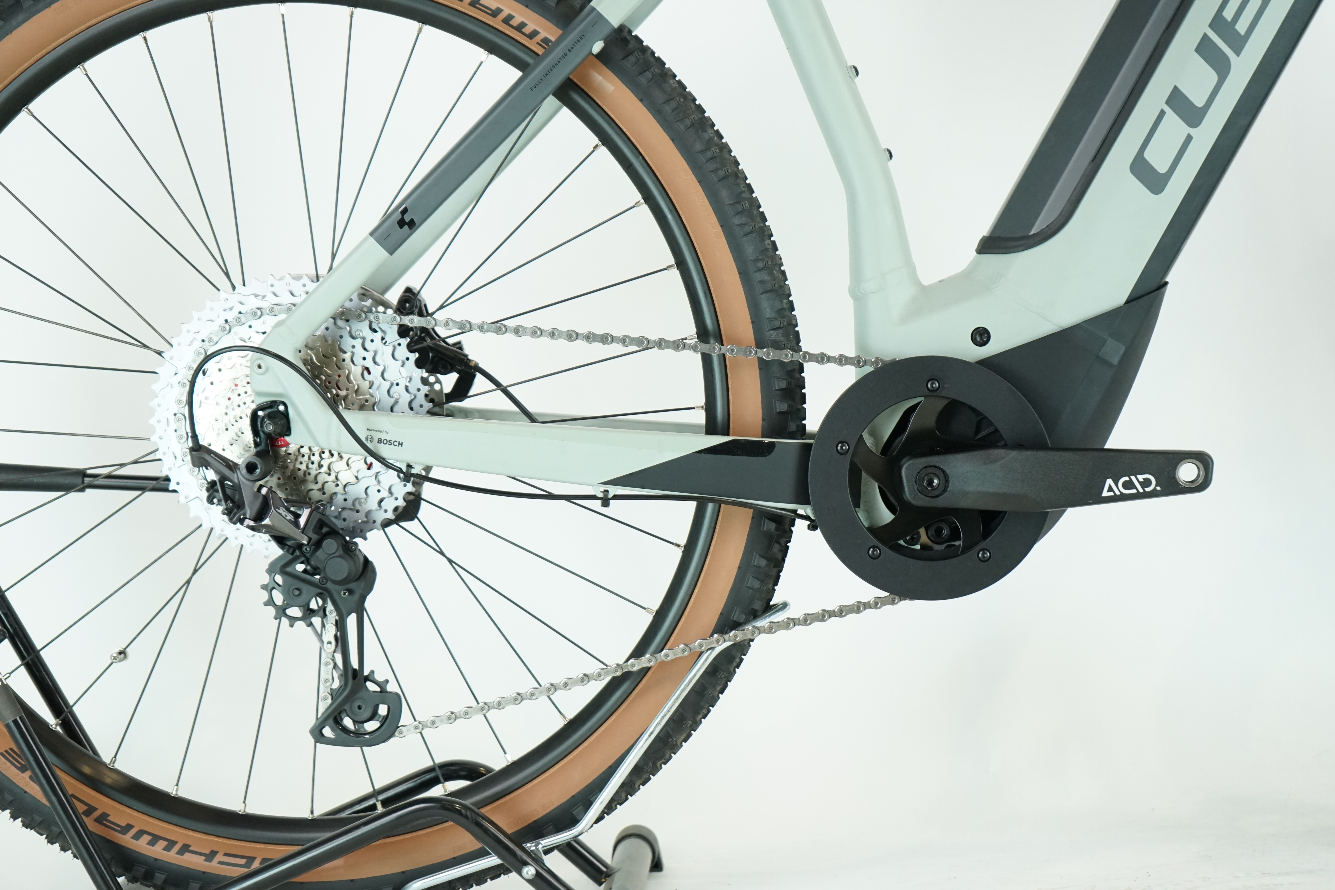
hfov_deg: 28.8
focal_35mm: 70
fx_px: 2596
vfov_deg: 19.5
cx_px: 668
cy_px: 445
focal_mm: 70
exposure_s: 1/200
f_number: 5.6
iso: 2000
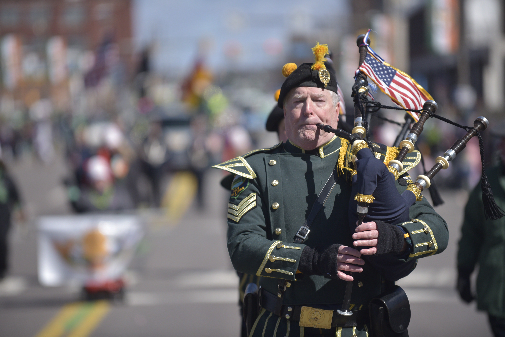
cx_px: 252
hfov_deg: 10.3
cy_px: 168
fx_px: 2806
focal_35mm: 200
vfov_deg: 6.9
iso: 200
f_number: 2.8
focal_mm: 200
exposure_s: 1/4000
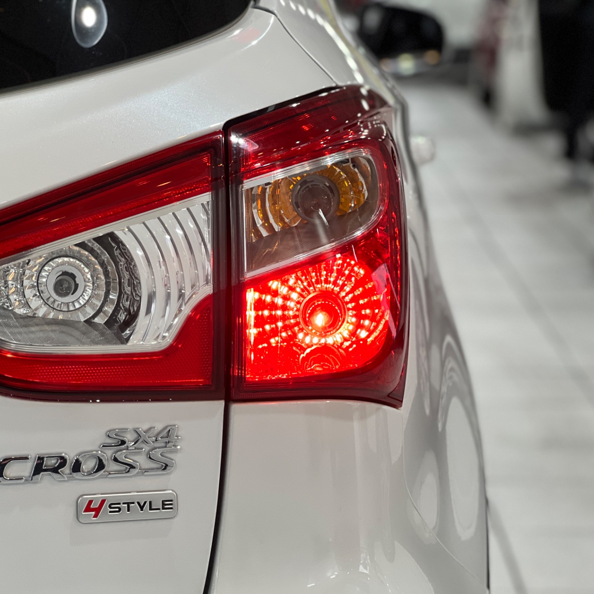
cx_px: 254
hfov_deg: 18.3
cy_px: 305
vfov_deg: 18.3
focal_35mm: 95
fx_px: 1844
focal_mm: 9
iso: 160
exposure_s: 1/40
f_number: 2.8
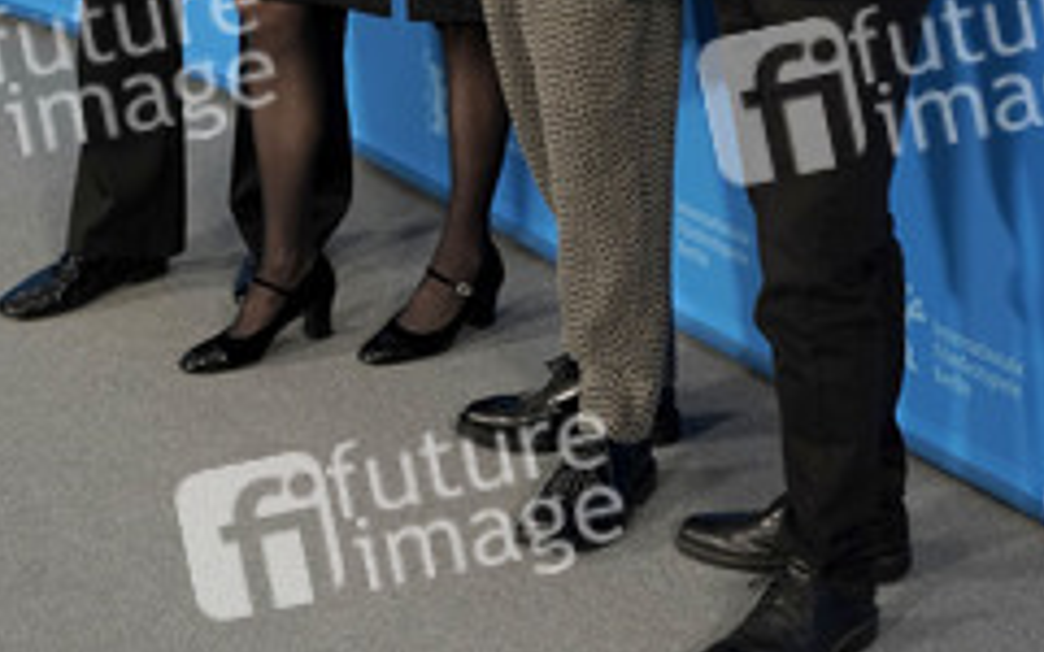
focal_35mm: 102
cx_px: 526
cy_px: -135
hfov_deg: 20.4
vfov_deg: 12.5
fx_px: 2902
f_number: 5.6
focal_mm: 60
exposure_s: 1/160
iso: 2000
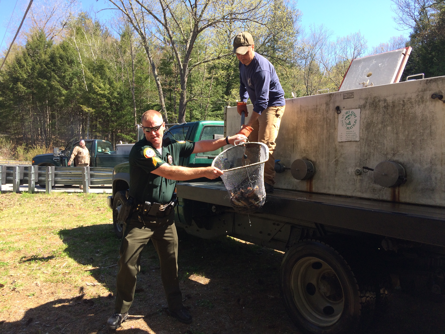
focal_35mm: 29
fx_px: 373
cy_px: 167
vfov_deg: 48.2
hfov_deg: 61.7
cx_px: 222
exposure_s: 1/547
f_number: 2.2
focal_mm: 4.15
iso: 32
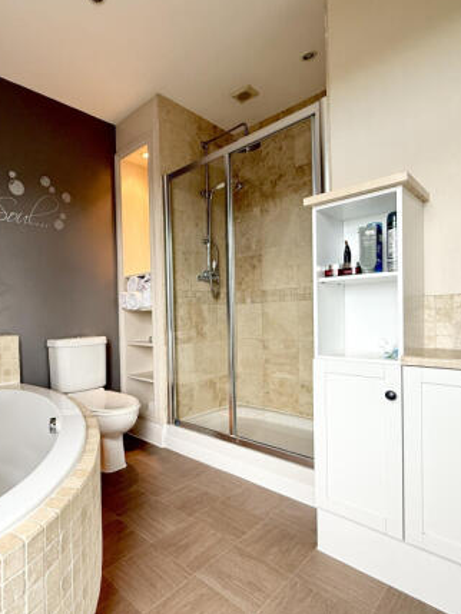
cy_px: 306
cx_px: 155
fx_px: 337
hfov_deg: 66.9
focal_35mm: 19
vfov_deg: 84.6
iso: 125
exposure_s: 1/99
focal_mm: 2.22
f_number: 2.2
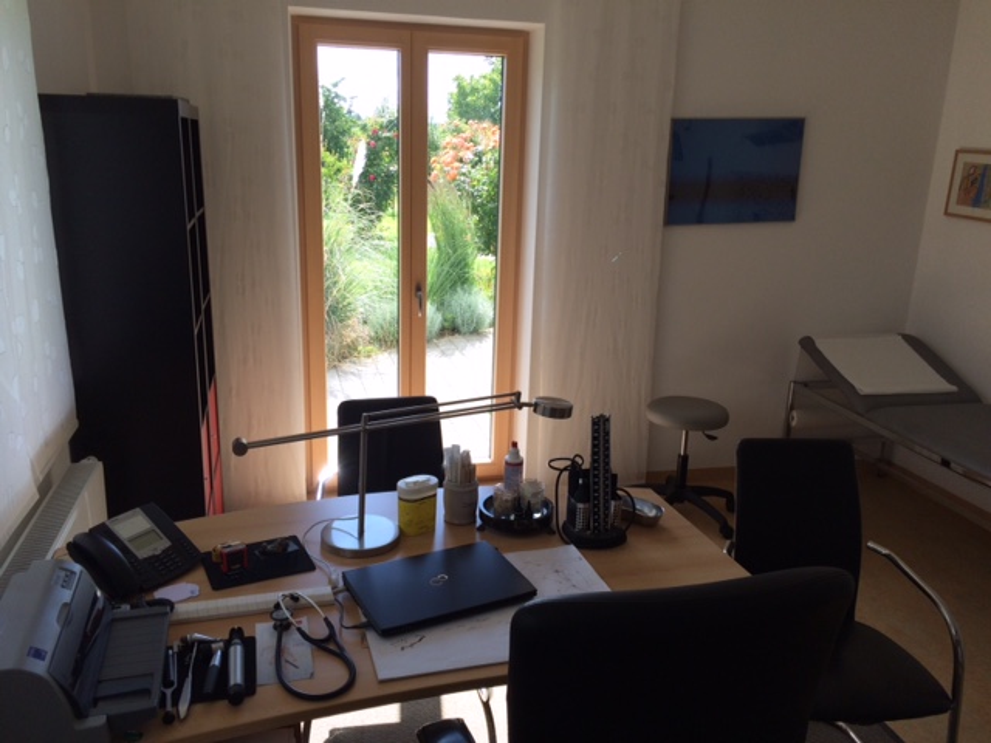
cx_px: 496
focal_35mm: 29
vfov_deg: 48.2
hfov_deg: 61.7
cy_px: 372
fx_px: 830
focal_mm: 4.15
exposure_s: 1/253
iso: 32
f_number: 2.2
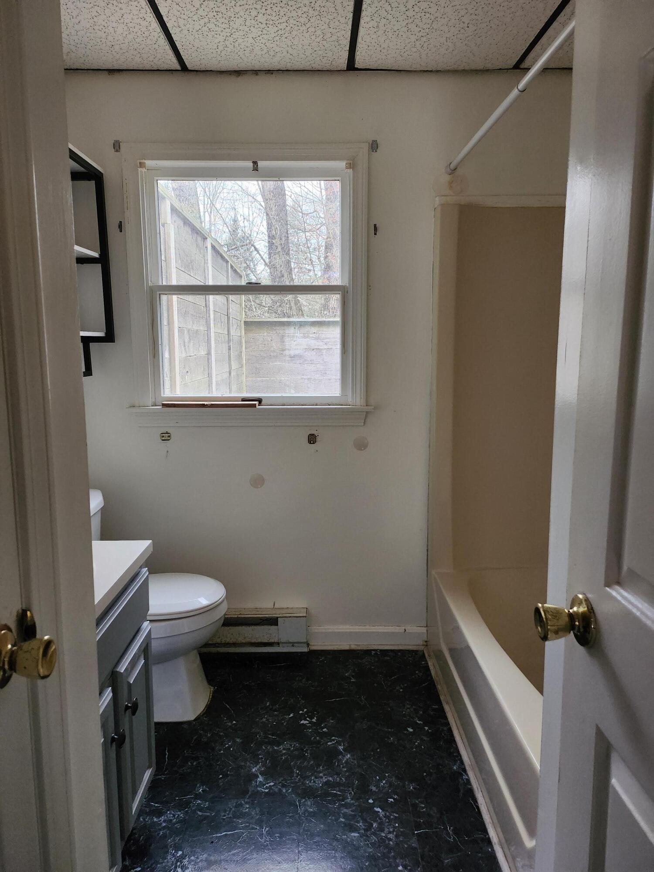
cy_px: 436
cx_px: 327
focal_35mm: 24
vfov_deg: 71.6
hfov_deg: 56.8
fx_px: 605
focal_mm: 5
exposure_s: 1/120
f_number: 1.8
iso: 800
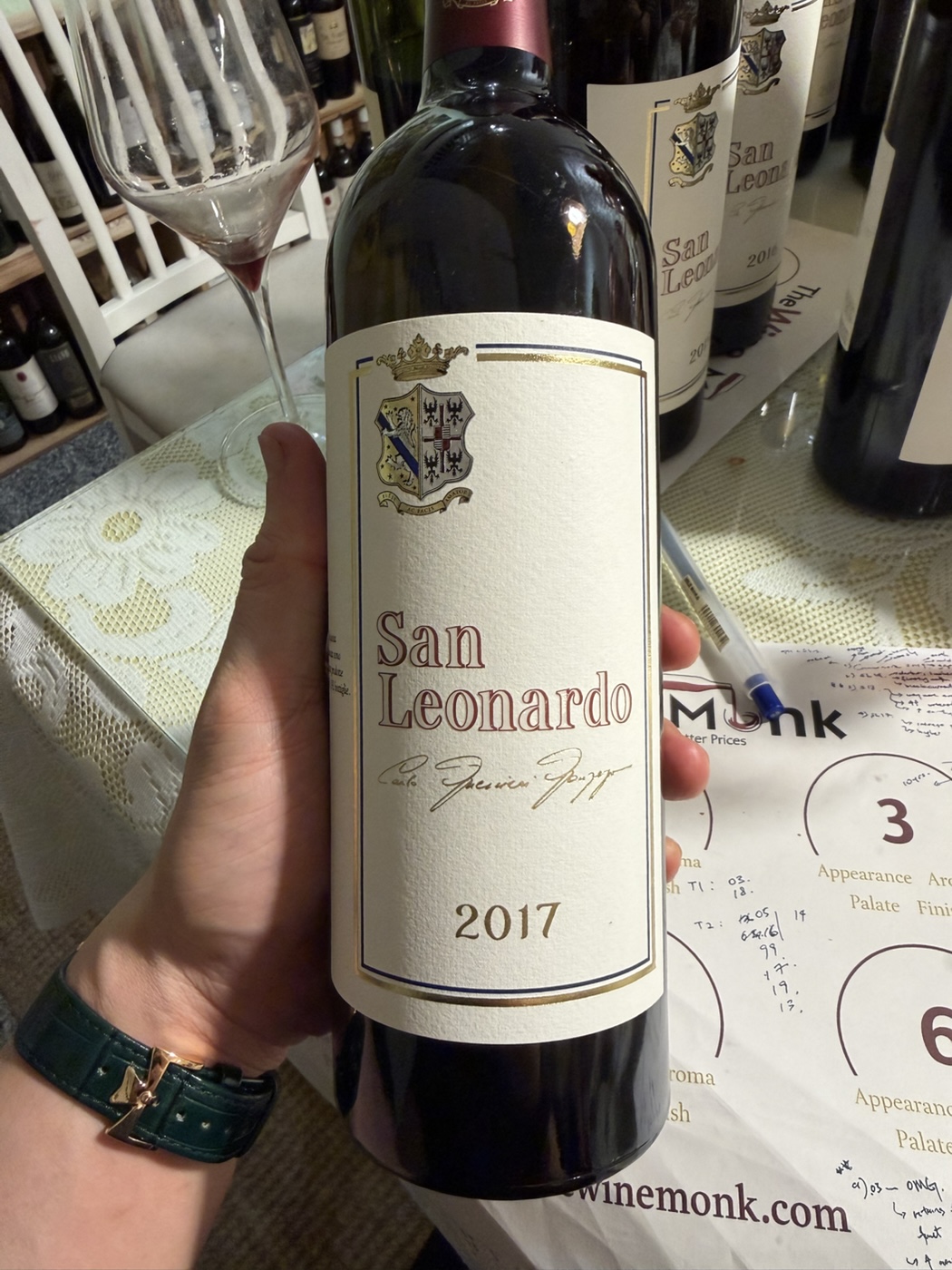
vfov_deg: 71.6
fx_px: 880
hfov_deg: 56.8
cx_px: 476
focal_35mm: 24
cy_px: 635
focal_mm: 2.22
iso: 250
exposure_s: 1/100
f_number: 2.2
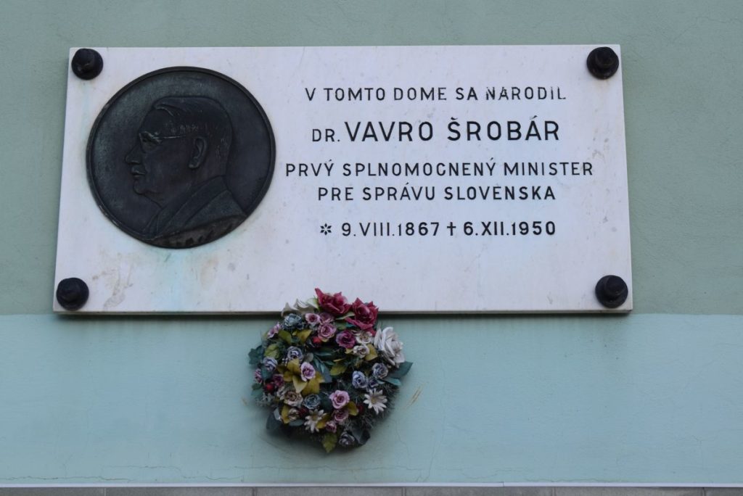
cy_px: 248
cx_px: 372
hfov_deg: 24.6
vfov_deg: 16.6
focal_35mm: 82
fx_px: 1704
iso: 400
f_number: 8
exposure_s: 1/250
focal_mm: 55
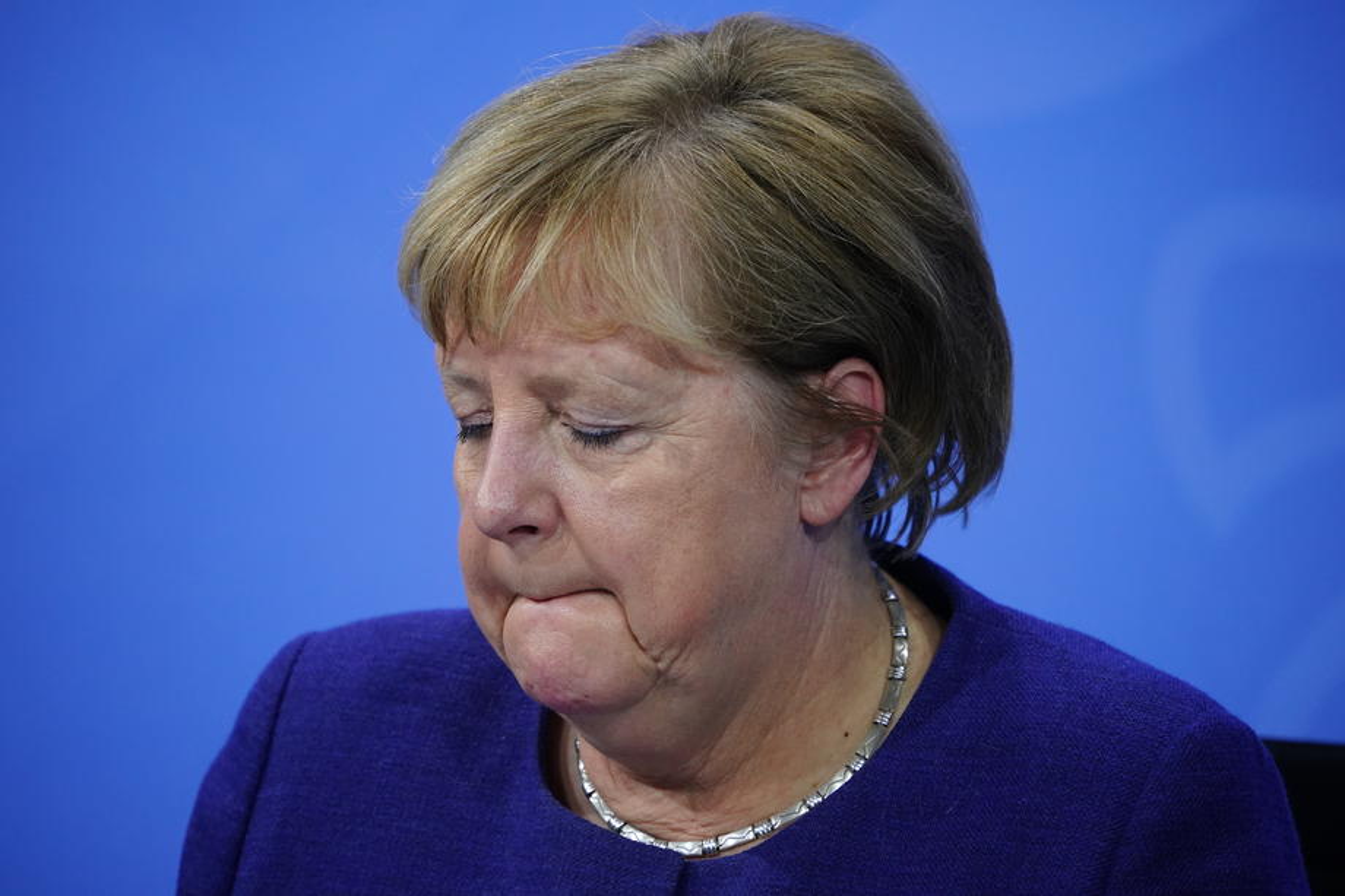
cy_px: 448
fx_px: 12886
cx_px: 672
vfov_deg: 4.0
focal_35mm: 345
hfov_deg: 6.0
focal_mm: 345
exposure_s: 1/320
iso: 3200
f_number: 5.6
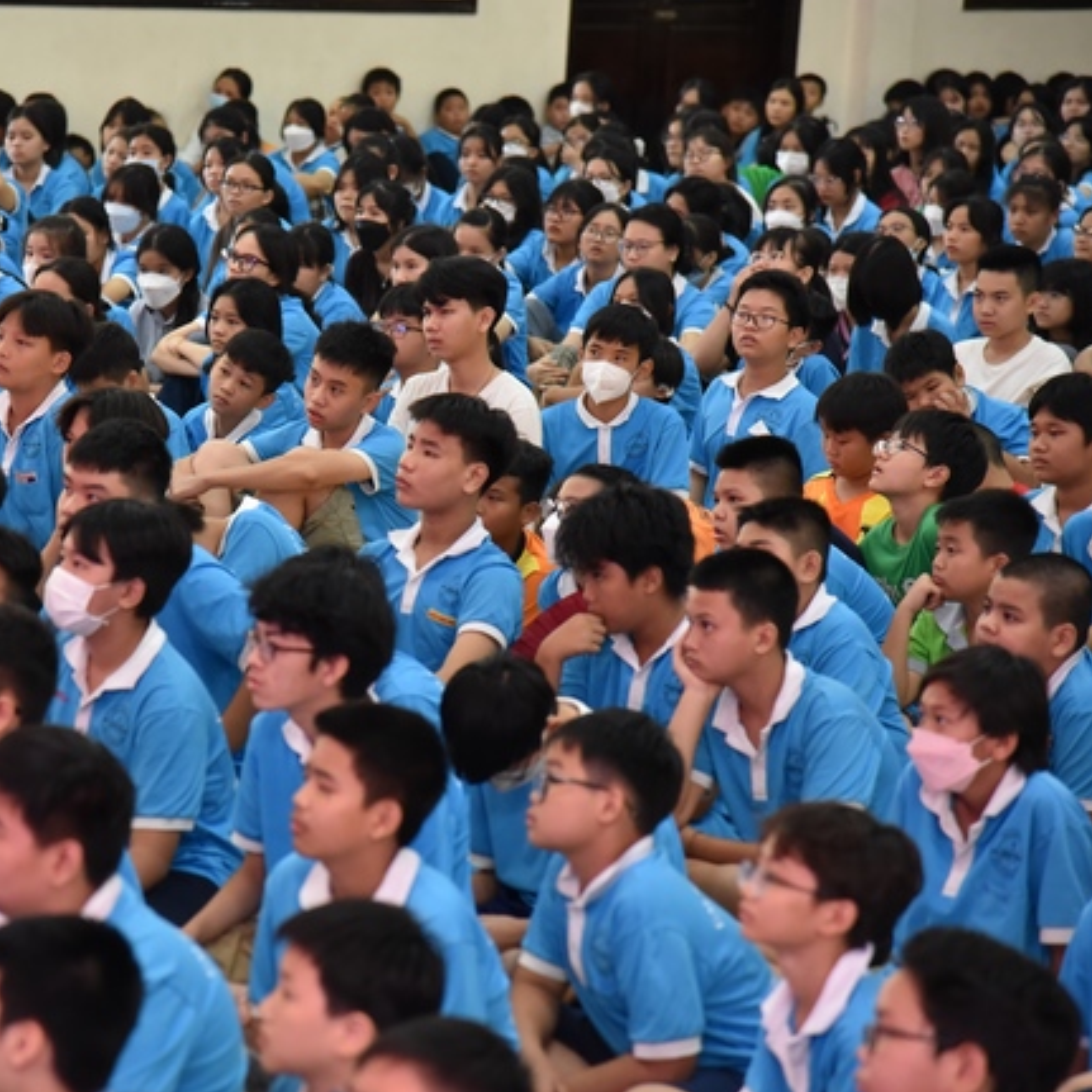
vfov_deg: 11.3
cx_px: 312
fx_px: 5496
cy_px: 547
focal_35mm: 154
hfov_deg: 11.3
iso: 4000
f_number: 4.5
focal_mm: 120
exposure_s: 1/125
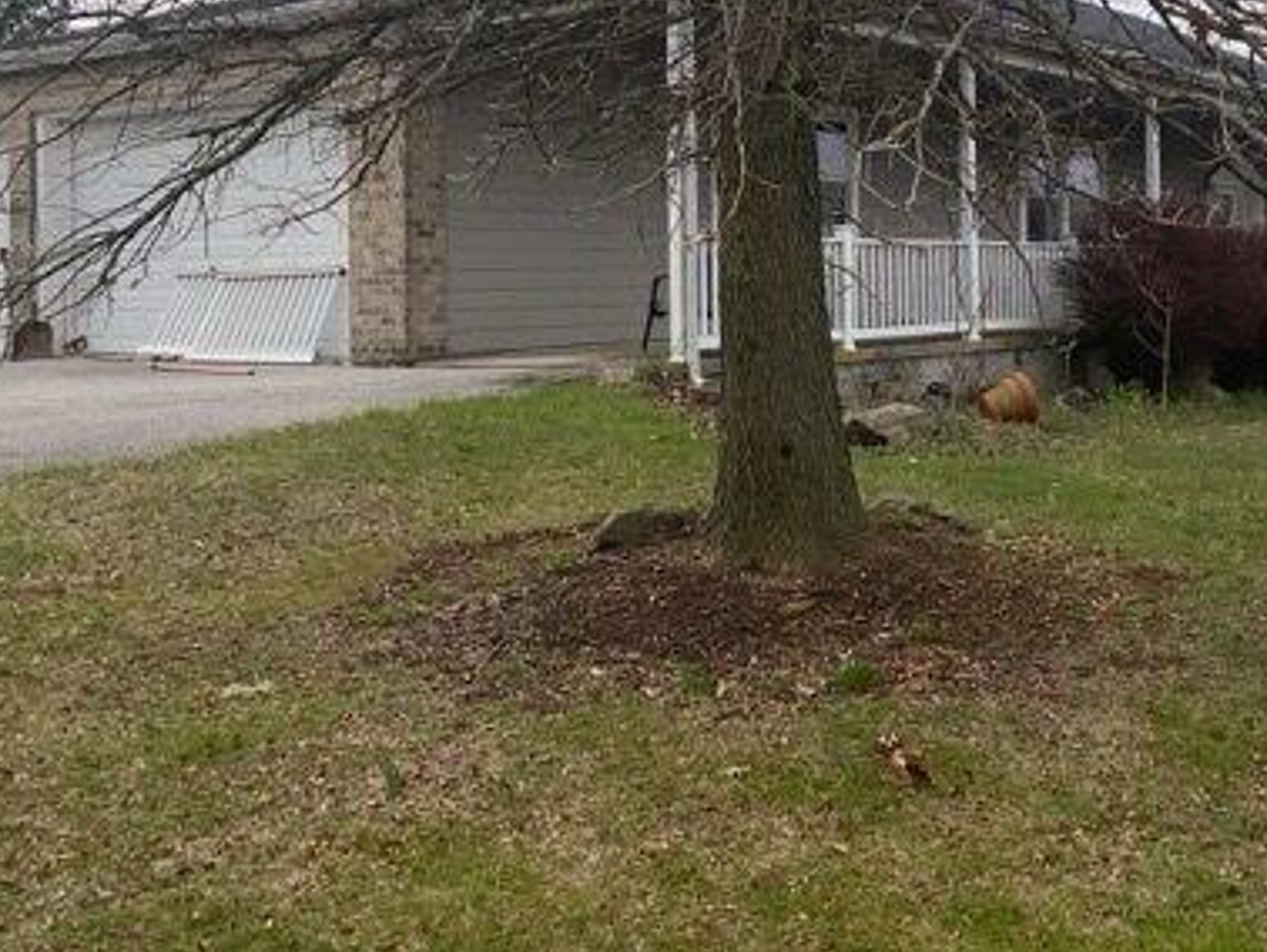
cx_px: 999
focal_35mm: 44
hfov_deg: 41.2
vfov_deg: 32.5
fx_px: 1611
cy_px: 282
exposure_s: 1/5025
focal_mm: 4.25
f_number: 1.8
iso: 32
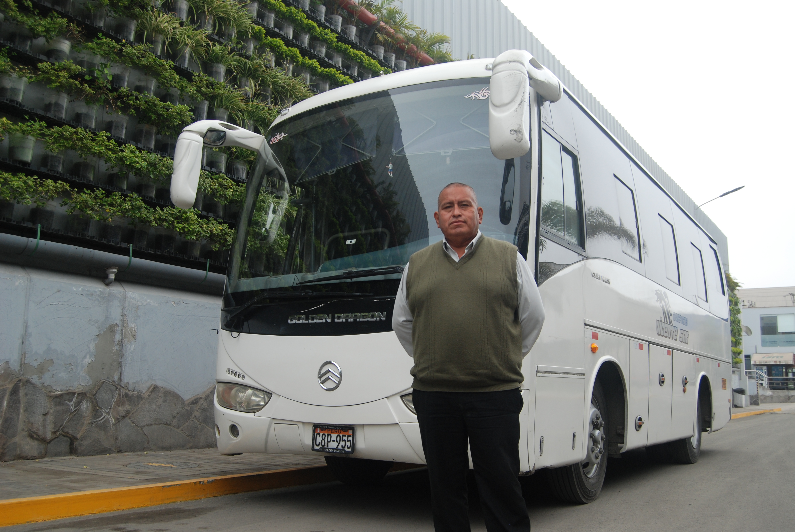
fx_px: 763
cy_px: 266
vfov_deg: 38.5
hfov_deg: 55.0
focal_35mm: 34
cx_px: 398
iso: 200
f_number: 5
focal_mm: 23
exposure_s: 1/100
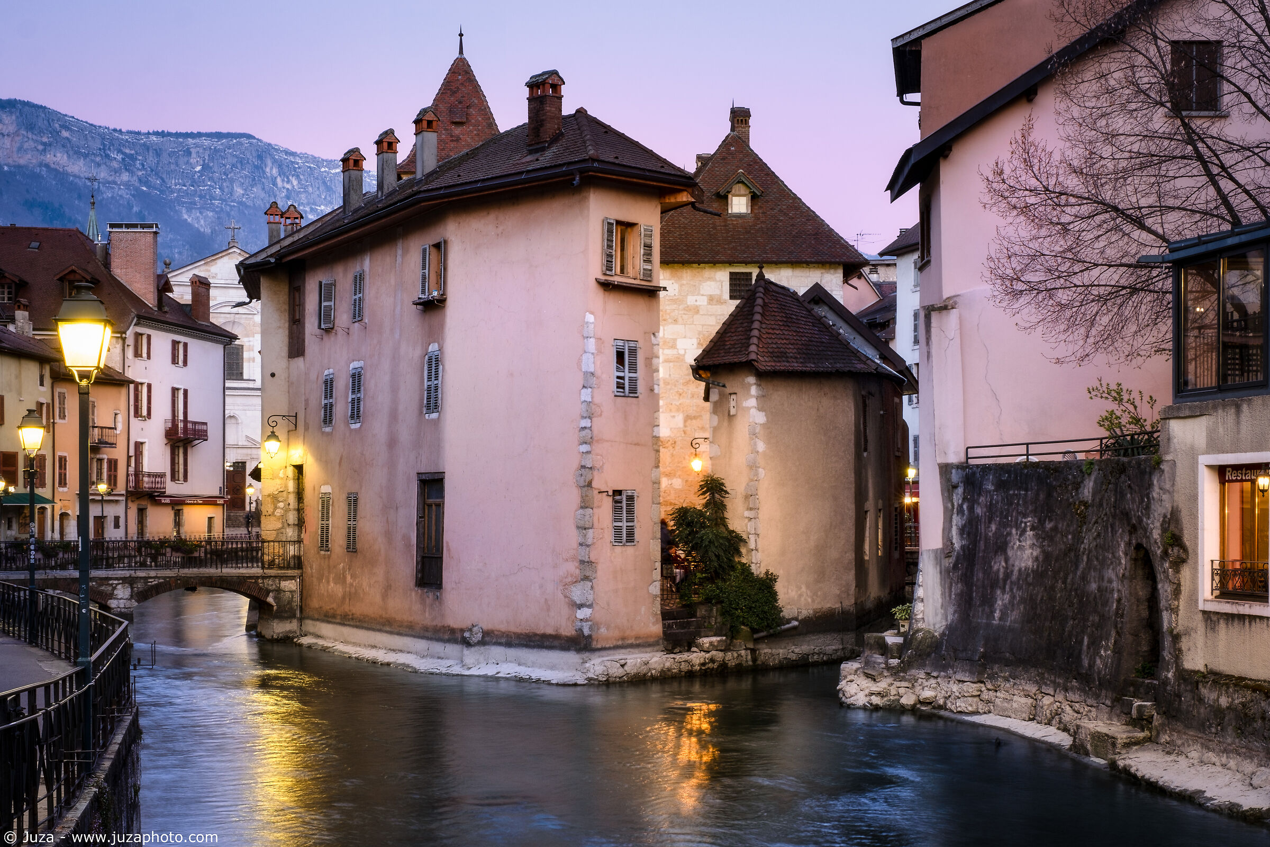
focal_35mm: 55
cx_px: 635
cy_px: 424
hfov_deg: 36.2
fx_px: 1940
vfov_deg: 24.6
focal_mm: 36.5
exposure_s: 1/1.25
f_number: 11
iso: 160
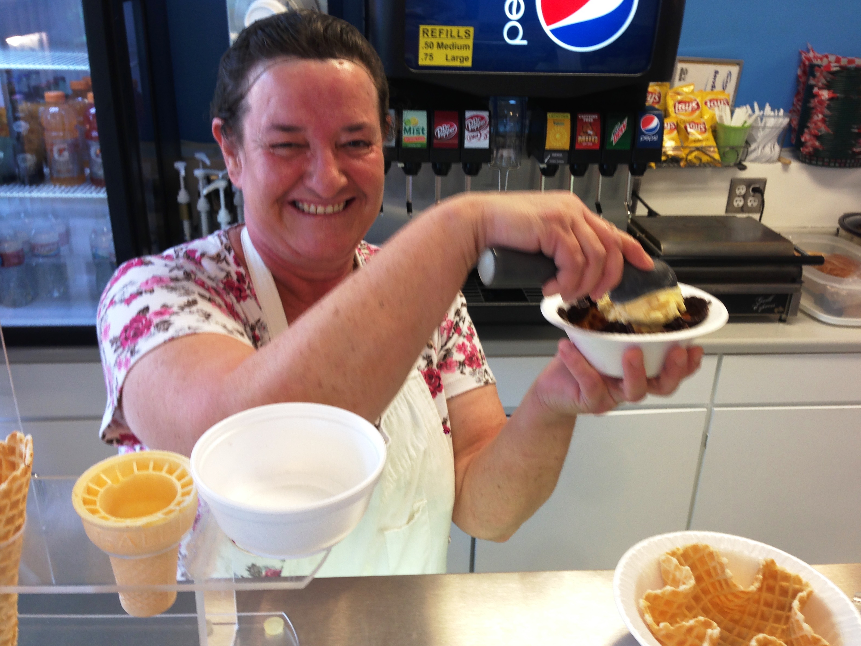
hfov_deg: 54.0
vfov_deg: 41.8
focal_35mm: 34
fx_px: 846
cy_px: 324
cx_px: 424
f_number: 2.4
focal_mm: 4.13
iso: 50
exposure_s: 1/30
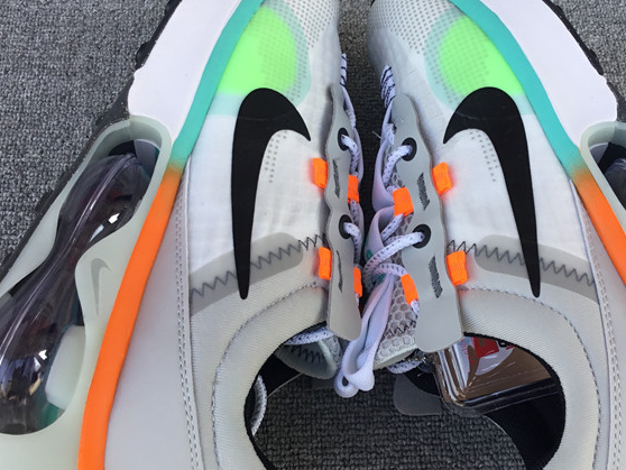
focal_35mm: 50
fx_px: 905
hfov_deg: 38.0
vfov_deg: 29.1
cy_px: 213
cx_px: 376
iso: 25
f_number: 2.4
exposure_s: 1/120
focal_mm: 3.3
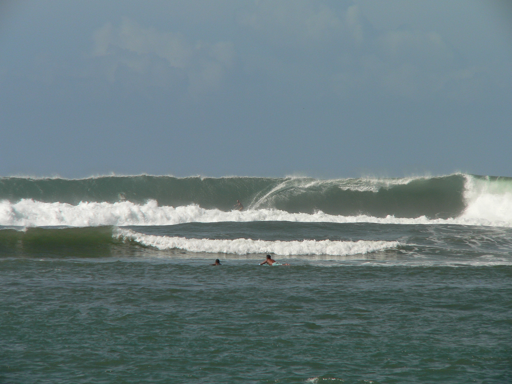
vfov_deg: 6.7
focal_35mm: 223
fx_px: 3298
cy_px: 192
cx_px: 256
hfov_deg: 8.9
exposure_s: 1/640
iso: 80
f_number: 5.6
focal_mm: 37.1
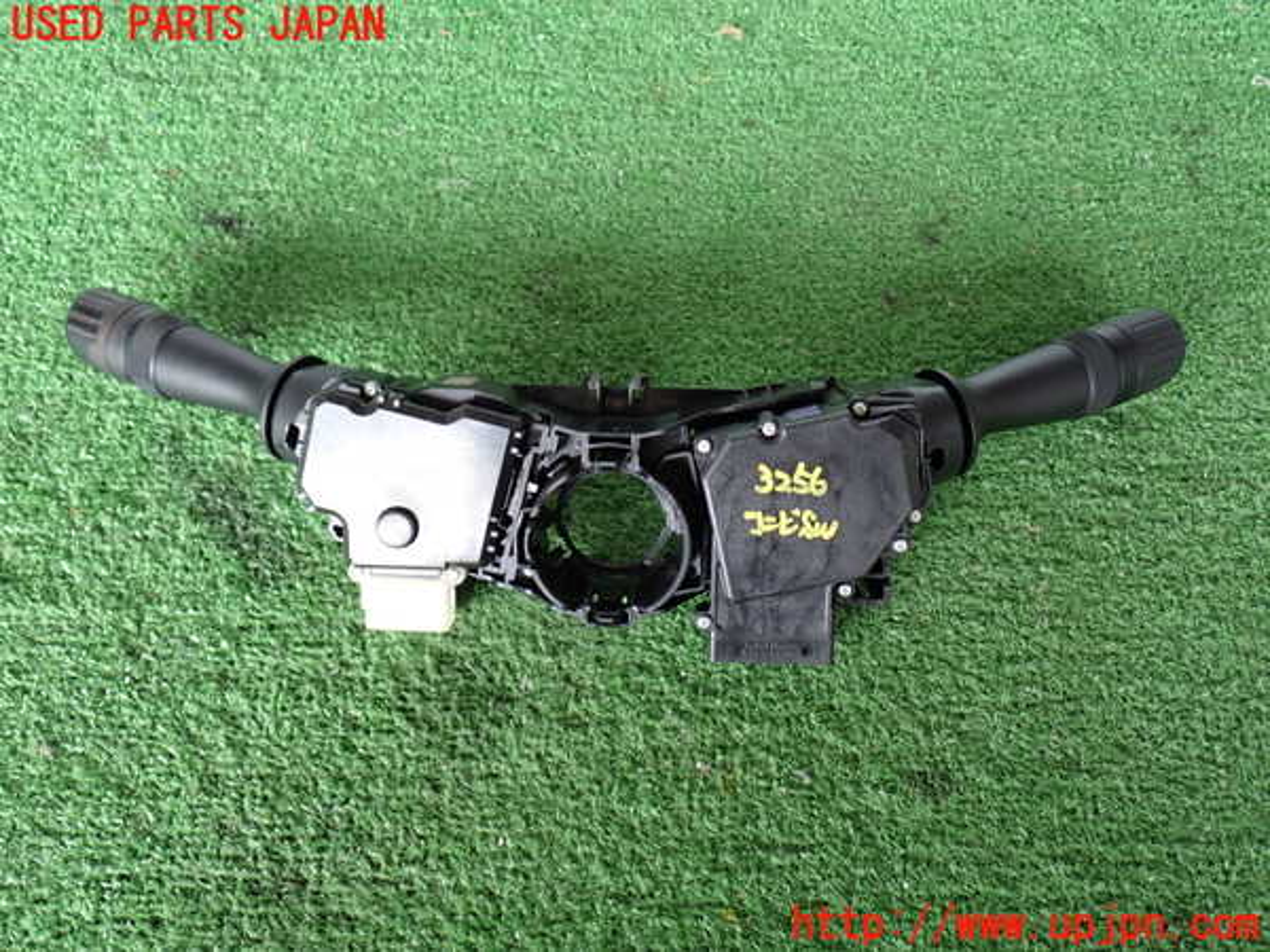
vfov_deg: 44.2
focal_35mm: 32
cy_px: 476
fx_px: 1174
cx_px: 635
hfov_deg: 56.8
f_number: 2.4
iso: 200
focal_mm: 5.79
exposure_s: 1/60
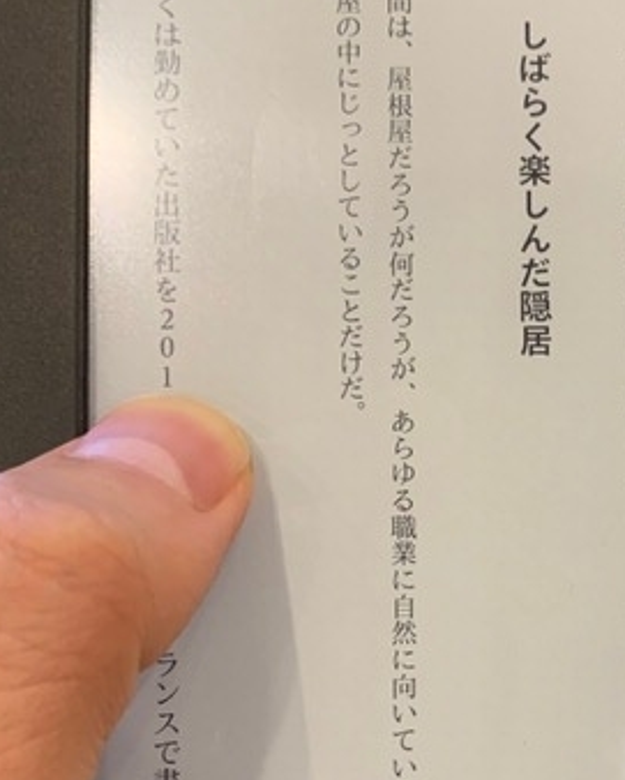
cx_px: 533
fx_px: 1385
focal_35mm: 60
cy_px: 528
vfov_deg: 31.2
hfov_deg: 24.8
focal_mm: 4.25
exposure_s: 1/60
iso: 160
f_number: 1.8
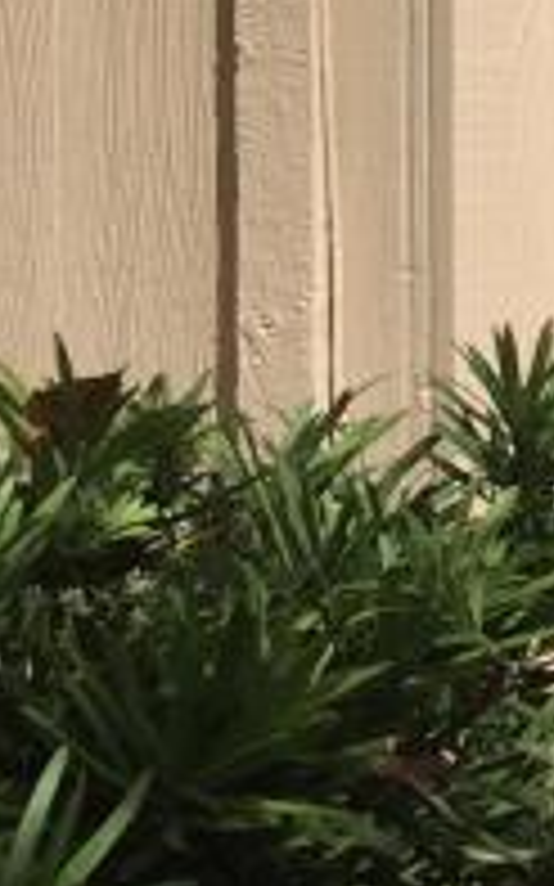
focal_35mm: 160
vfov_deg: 13.0
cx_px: 1928
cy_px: 45
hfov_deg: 6.9
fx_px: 3868
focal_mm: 4.15
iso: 32
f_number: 2.2
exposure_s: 1/3597
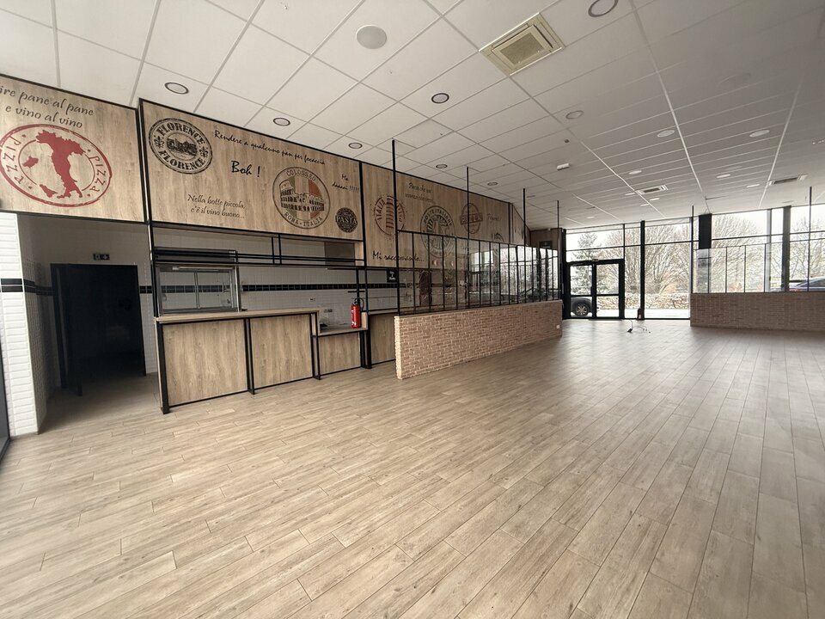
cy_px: 310
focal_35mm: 14
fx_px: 334
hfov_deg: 102.1
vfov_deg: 85.7
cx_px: 412
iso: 250
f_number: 2.2
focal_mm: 2.22
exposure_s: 1/99
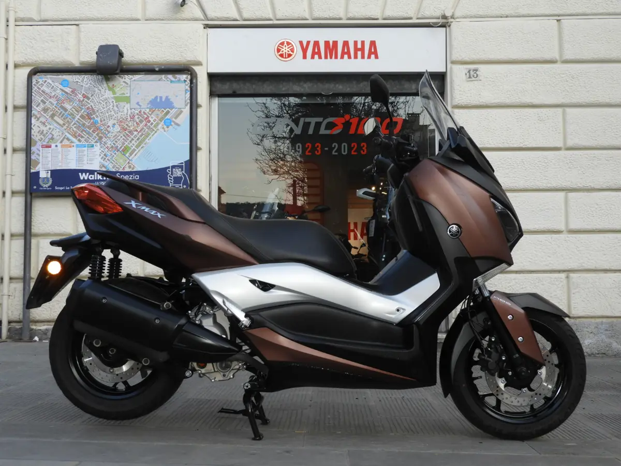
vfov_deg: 32.2
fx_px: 807
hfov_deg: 42.1
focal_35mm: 45
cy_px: 233
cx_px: 310
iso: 100
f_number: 4
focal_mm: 8.1
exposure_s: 1/80
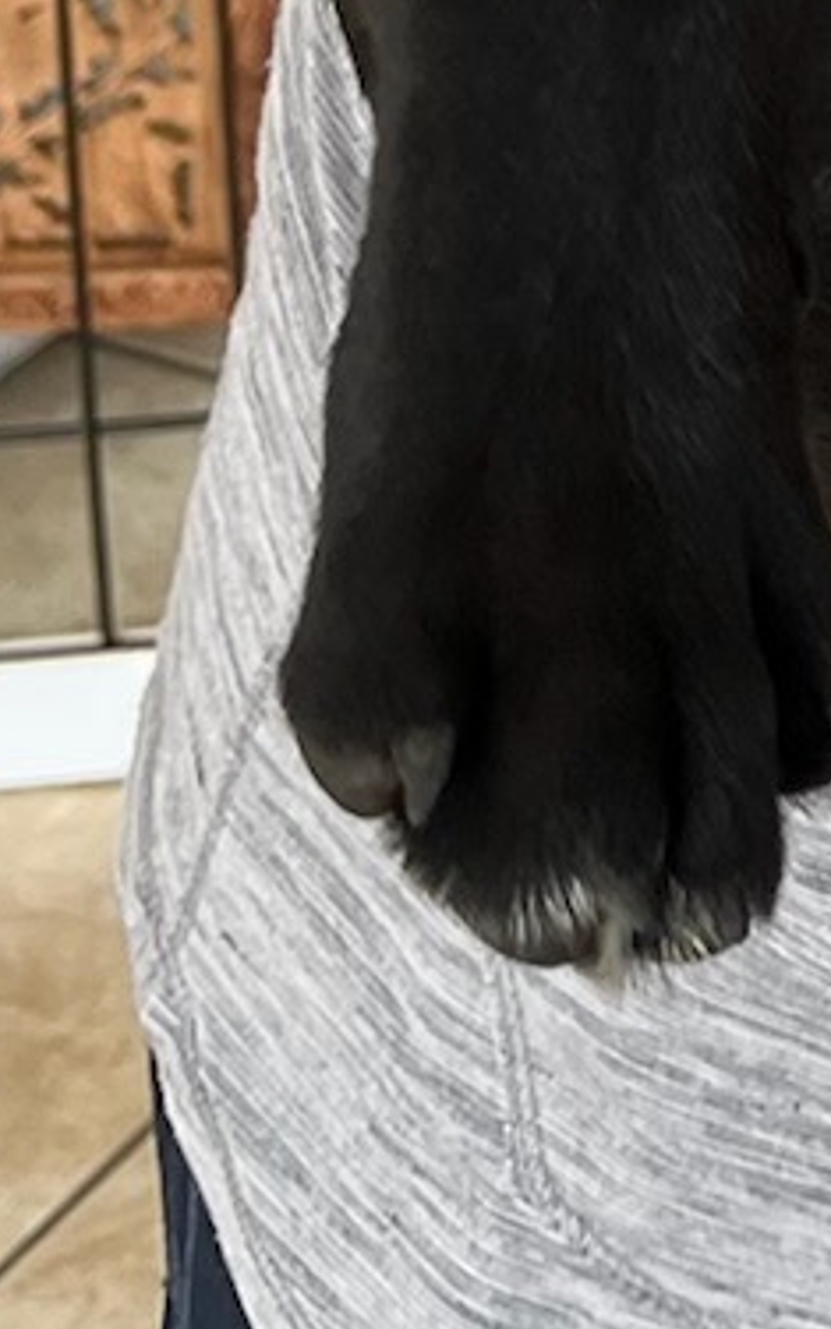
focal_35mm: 150
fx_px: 5435
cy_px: -1626
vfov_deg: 11.9
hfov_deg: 8.2
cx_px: 1818
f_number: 1.6
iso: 64
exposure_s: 1/60
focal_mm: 5.1
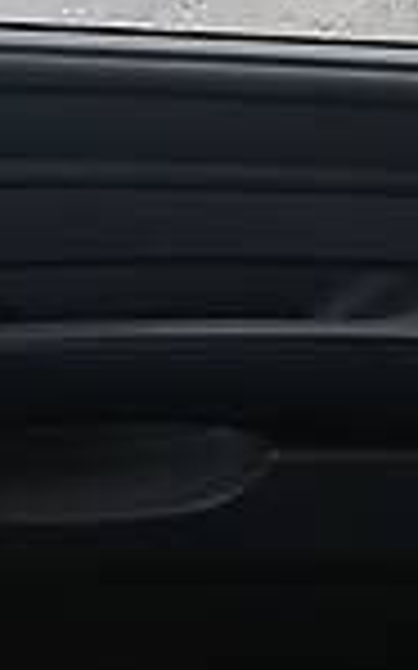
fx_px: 3010
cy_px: 27
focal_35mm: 165
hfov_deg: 7.9
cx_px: 530
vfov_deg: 12.6
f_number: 2.2
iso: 25
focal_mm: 4.2
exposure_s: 1/121
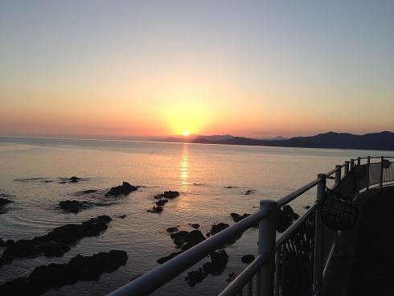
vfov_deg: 40.7
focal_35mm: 35
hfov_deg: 52.6
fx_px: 399
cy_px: 148
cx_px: 197
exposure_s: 1/541
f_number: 2.4
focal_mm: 4.28
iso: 50
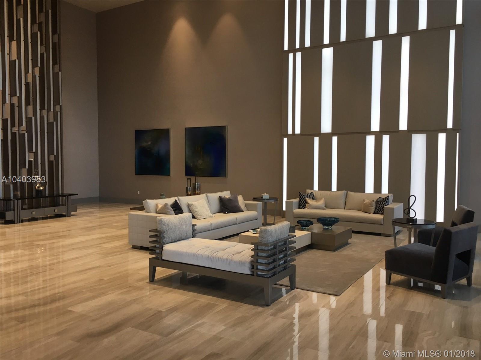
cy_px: 180
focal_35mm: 29
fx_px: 403
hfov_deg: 61.7
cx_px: 240
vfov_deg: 48.2
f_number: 2.2
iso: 25
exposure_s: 1/30
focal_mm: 4.15
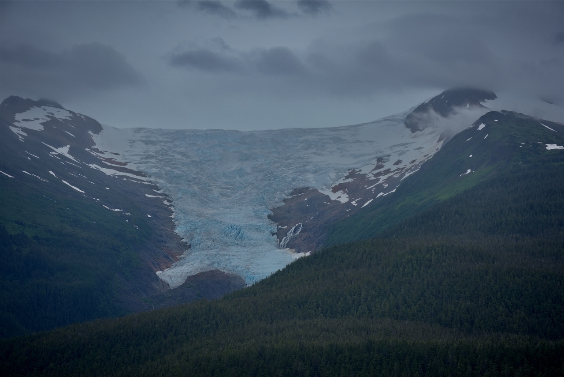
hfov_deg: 20.0
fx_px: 1598
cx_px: 282
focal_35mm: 102
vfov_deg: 13.4
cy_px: 188
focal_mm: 102
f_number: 10
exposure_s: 1/400
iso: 100
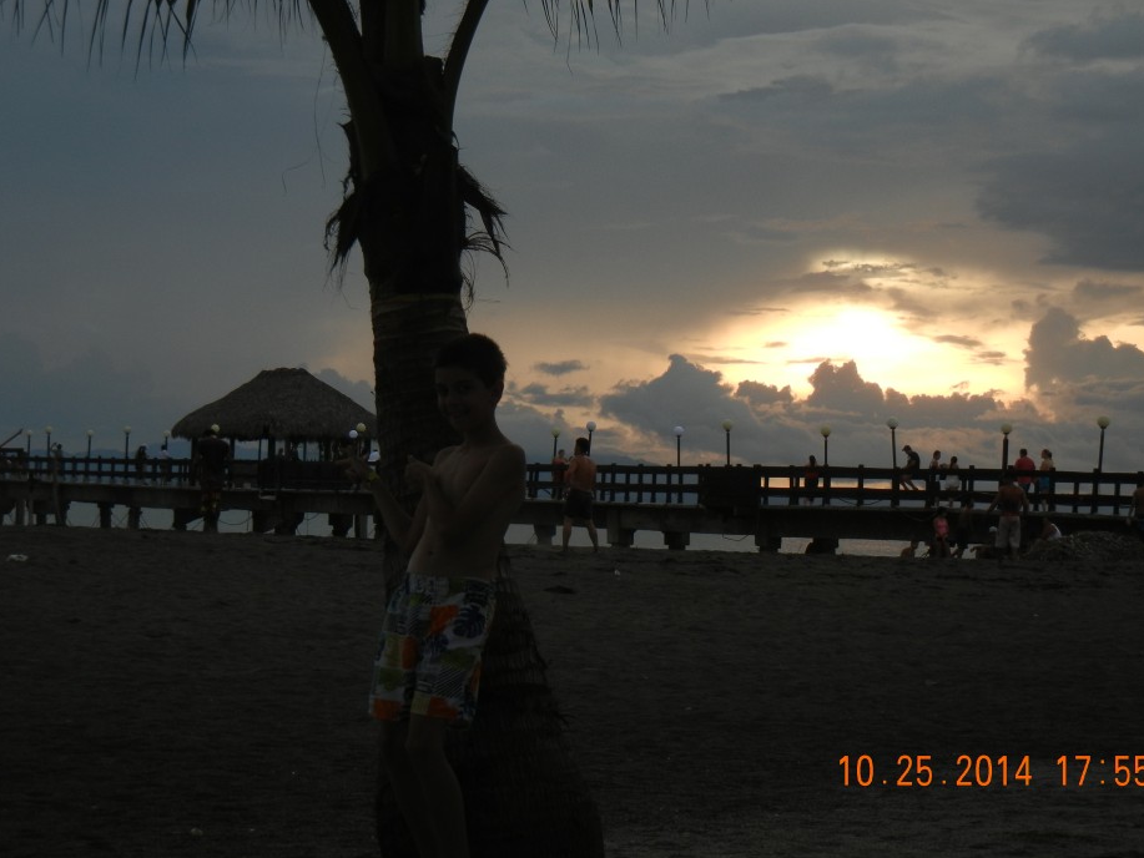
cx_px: 590
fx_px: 2843
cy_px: 392
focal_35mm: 86
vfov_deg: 17.2
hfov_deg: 22.8
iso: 160
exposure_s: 1/315
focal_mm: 13.9
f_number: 4.3
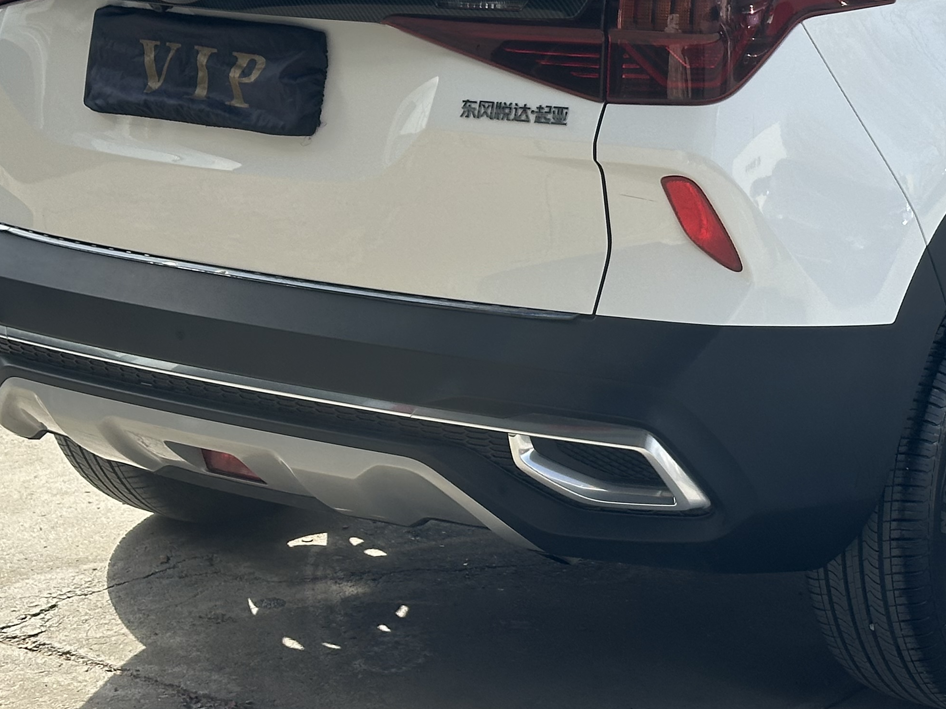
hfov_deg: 19.8
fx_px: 2678
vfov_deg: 15.0
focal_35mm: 98
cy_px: 129
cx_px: 779
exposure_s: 1/2114
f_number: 1.78
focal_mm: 6.86
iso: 64
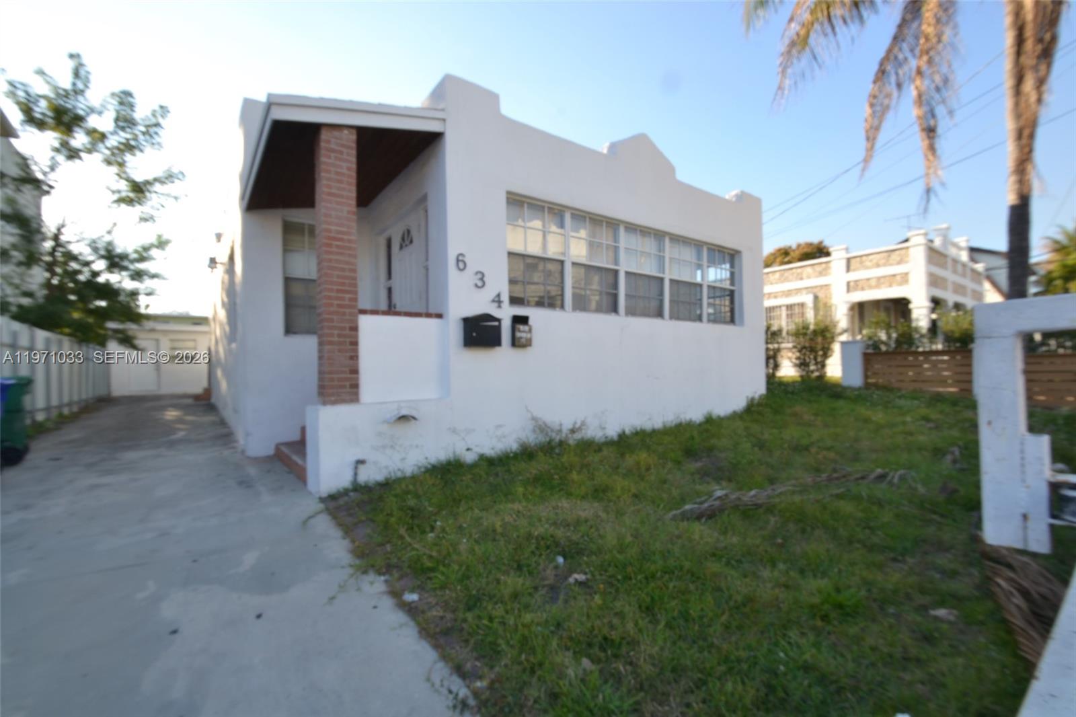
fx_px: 448
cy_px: 358
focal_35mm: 15
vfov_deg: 77.3
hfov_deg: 100.4
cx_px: 538
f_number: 14
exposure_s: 1/20
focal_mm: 10
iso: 100
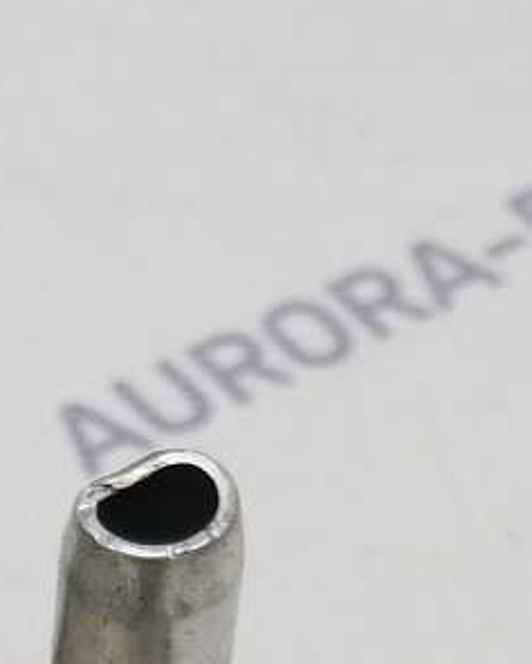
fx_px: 7062
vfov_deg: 5.3
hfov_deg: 4.3
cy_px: 1189
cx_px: -570
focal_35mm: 359
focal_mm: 25
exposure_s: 1/100
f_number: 4
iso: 200
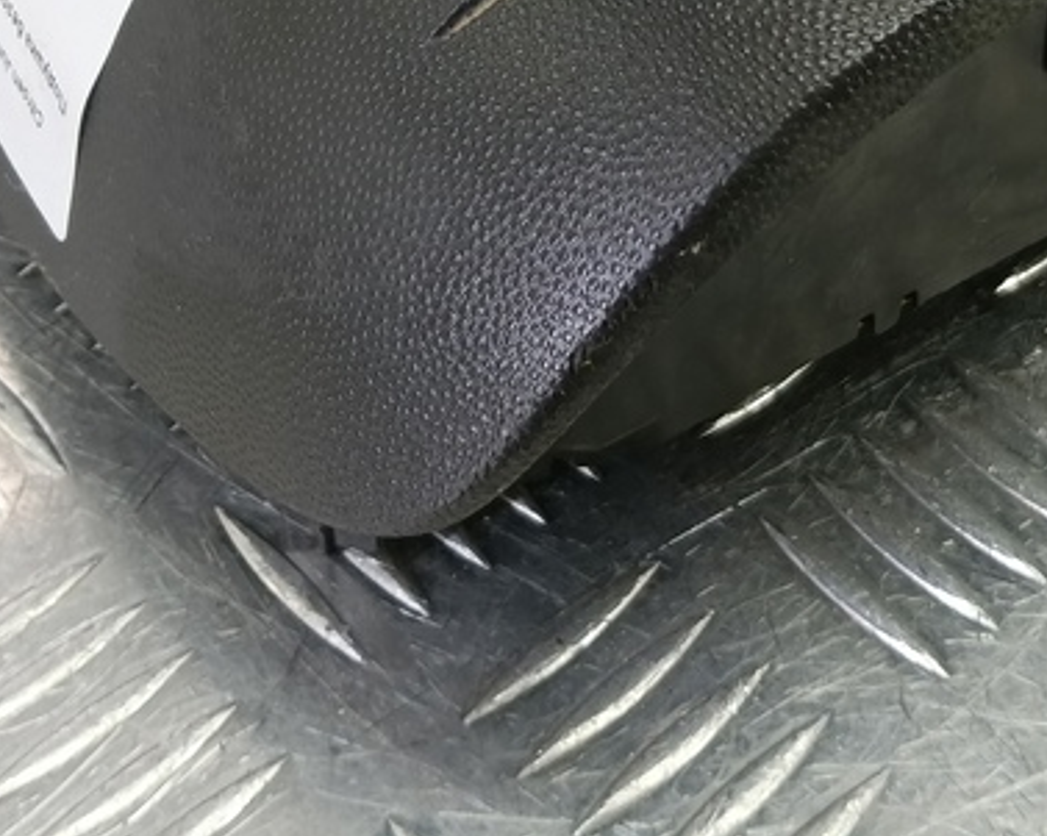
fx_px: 1889
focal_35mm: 61
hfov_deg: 30.8
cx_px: 675
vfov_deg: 22.8
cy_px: -192
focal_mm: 4.11
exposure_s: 1/50
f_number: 1.6
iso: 220
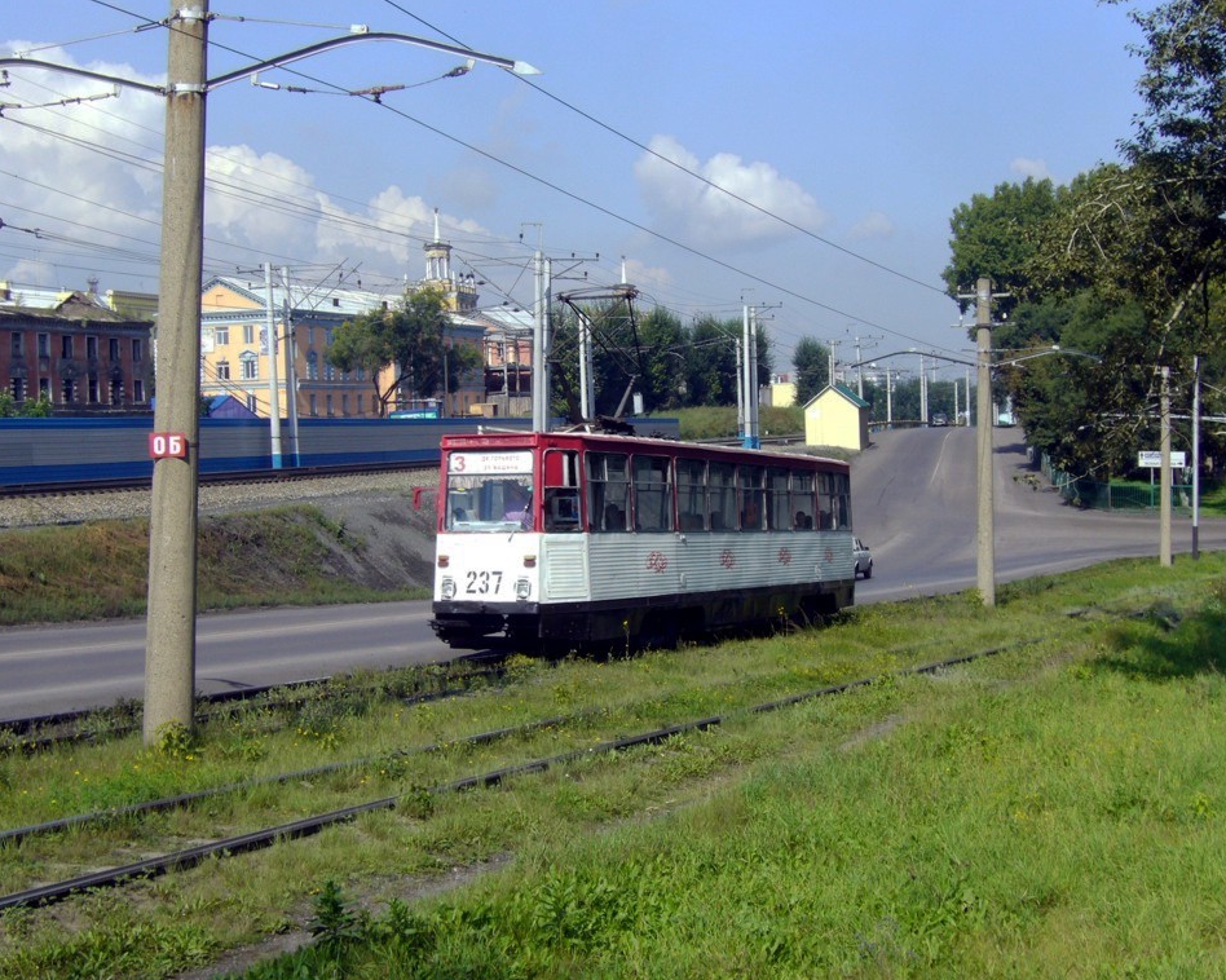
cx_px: 630
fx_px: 2104
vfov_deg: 26.2
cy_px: 485
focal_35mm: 58
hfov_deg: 32.5
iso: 80
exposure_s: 1/200
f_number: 7
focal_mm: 9.1
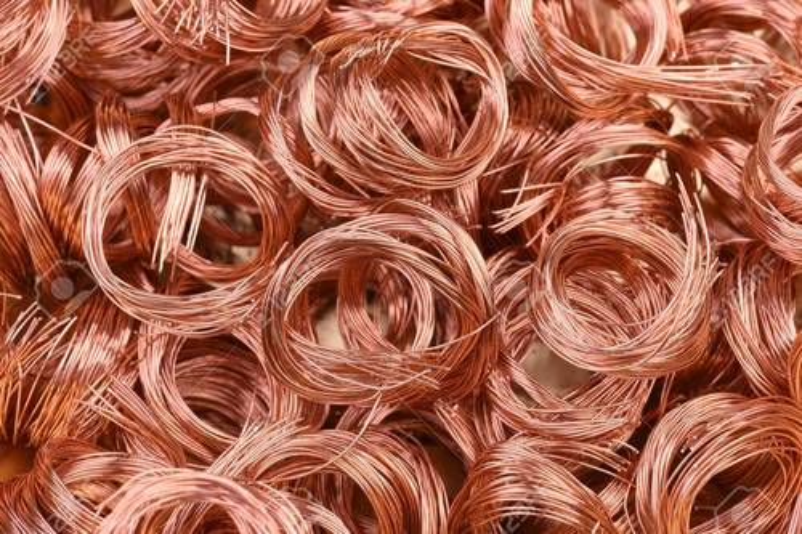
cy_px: 267
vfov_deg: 13.0
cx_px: 401
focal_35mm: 105
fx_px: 2338
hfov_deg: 19.5
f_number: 22
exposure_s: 1/60
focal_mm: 105
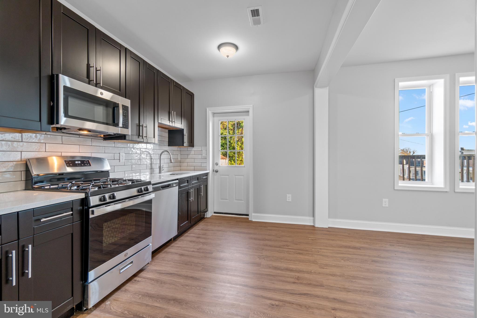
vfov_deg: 77.3
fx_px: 199
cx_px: 238
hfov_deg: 100.4
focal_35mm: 15
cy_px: 159
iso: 160
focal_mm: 10
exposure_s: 1/1.67
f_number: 7.1
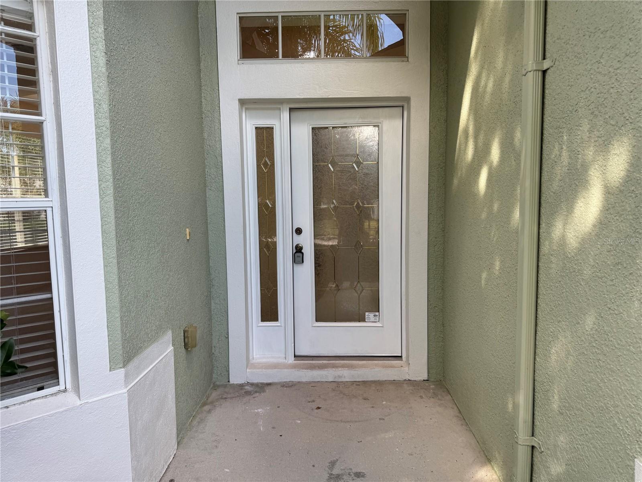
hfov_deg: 71.6
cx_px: 321
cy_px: 241
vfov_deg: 56.8
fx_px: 445
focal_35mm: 24
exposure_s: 1/385
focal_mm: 6.76
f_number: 1.78
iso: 80
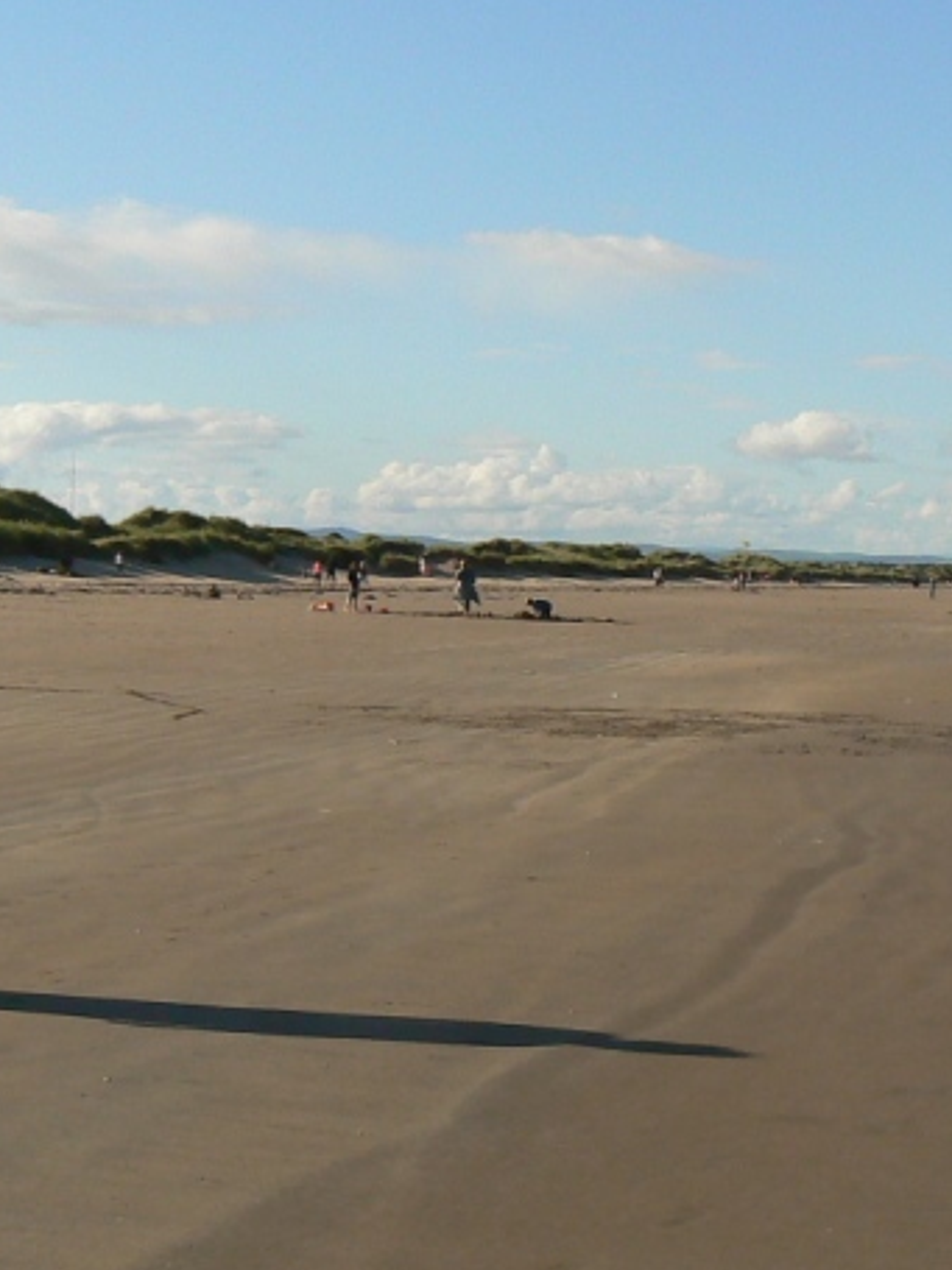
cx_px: 796
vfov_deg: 24.1
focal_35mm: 81
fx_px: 2972
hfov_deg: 18.0
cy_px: 533
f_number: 4.5
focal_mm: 6
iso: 100
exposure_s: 1/640
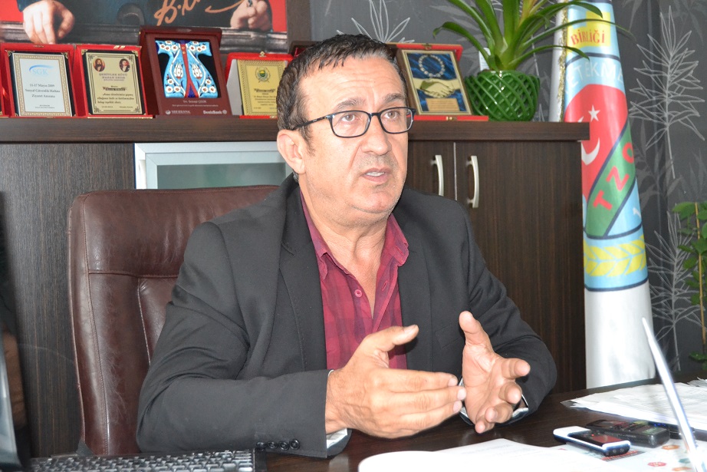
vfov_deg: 25.8
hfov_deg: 37.8
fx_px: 1031
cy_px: 236
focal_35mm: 52
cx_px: 354
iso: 3200
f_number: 4.5
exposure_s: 1/60
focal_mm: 35
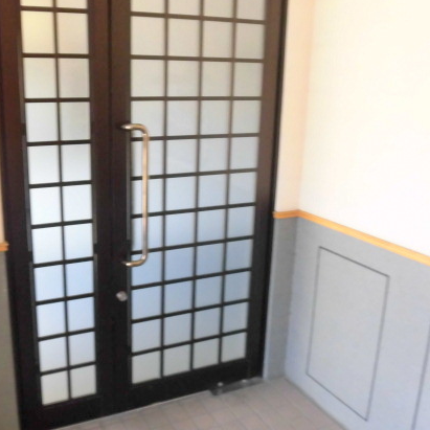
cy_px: 196
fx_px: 464
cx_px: 145
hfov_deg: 48.9
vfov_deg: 49.7
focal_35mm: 33
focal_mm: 4.3
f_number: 3.1
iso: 250
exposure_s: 1/50
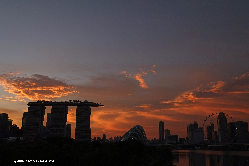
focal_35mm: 36
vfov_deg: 36.9
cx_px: 124
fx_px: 249
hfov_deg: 53.1
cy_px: 83
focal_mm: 24
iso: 320
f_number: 8
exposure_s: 1/180
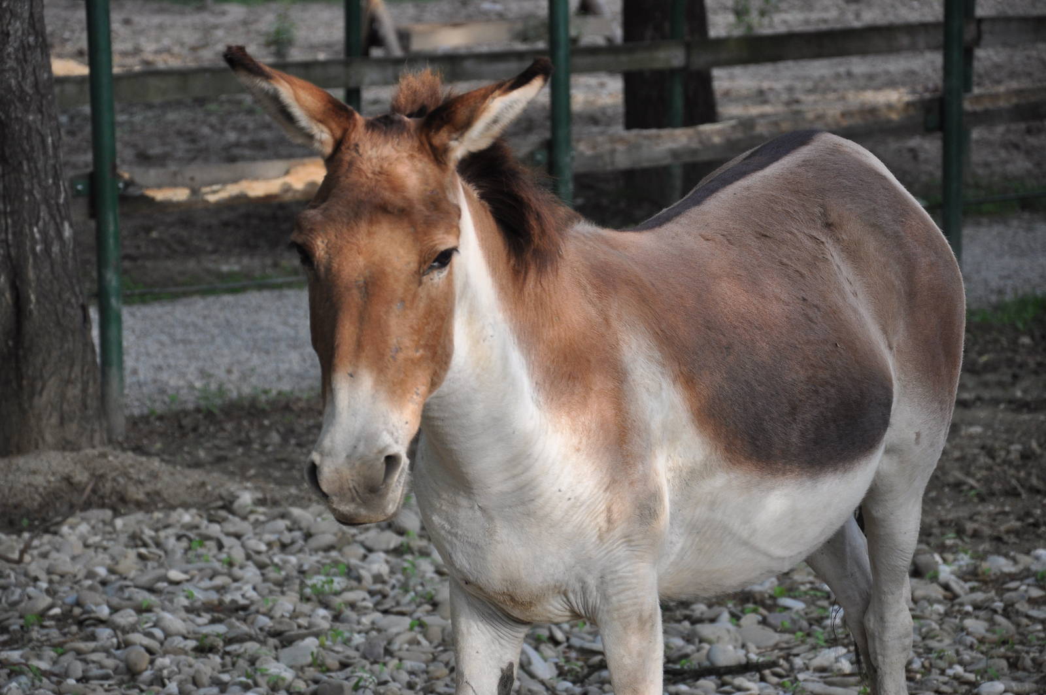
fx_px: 4571
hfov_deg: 13.1
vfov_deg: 8.7
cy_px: 348
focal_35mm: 158
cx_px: 523
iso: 500
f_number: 5.6
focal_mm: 105
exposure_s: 1/250
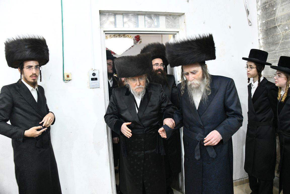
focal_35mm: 28
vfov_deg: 46.4
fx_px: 226
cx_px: 145
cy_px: 97
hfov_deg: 65.5
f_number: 5.6
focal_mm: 28
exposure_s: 1/80
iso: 3200
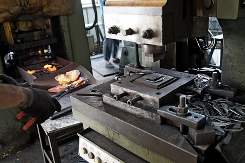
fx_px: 197
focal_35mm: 29
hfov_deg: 63.7
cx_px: 122
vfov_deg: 45.0
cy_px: 82
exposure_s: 1/160
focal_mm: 29
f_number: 3.5
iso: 4000
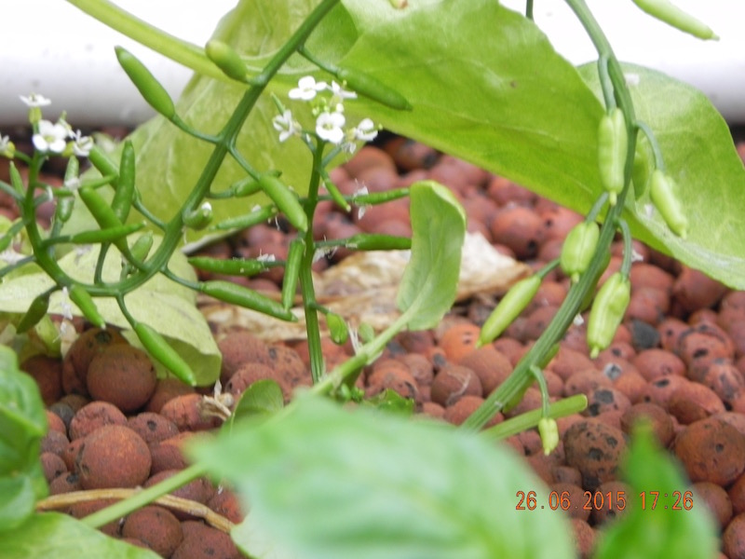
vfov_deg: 11.5
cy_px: 280
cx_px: 372
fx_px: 2776
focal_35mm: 129
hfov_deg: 15.3
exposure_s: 1/51.8
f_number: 4.5
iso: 160
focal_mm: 23
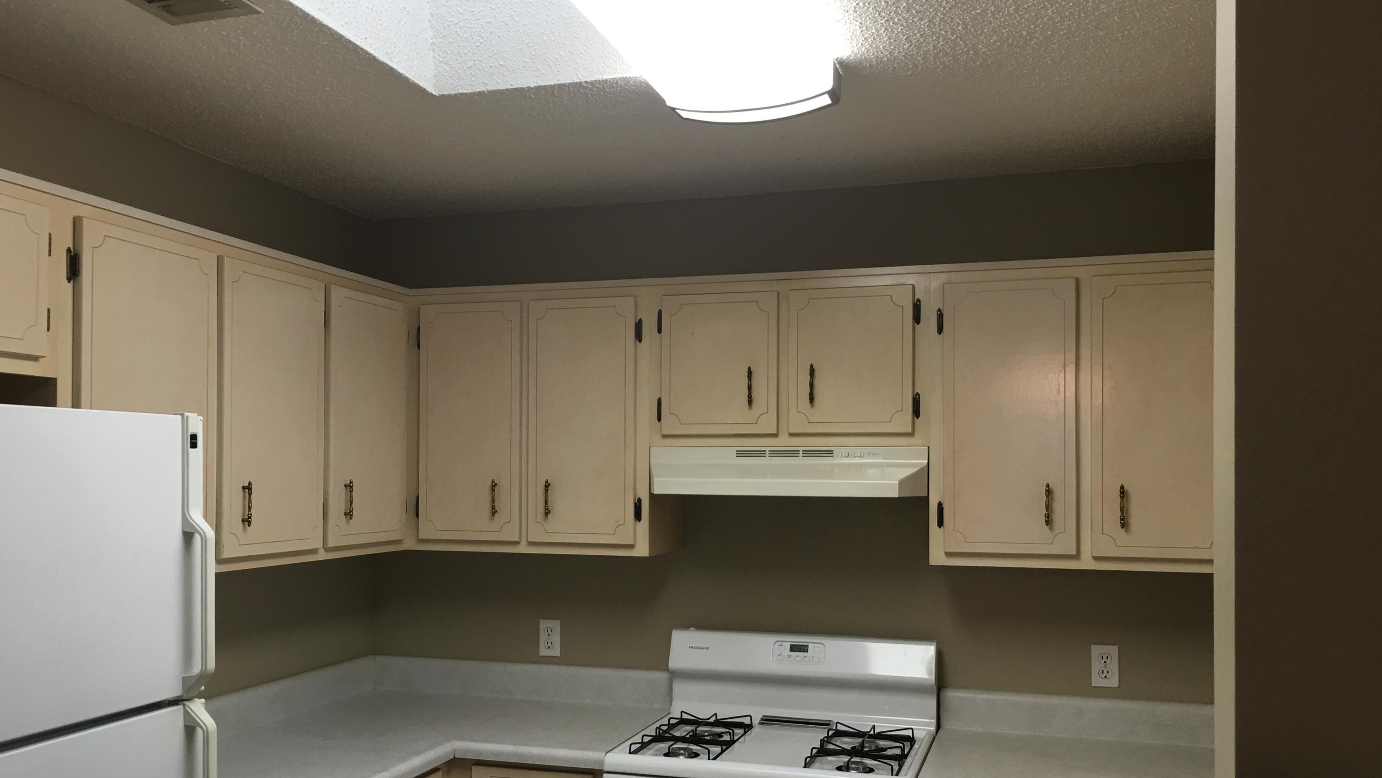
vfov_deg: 36.5
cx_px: 686
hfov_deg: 61.0
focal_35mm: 32
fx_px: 1173
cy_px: 464
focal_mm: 4.15
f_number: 2.2
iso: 25
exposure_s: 1/15
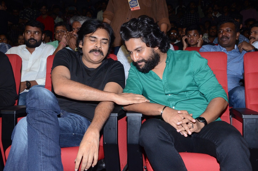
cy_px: 86
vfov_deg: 31.8
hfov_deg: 46.5
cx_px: 129
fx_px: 300
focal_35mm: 42
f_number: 13
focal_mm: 28
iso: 1250
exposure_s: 1/125
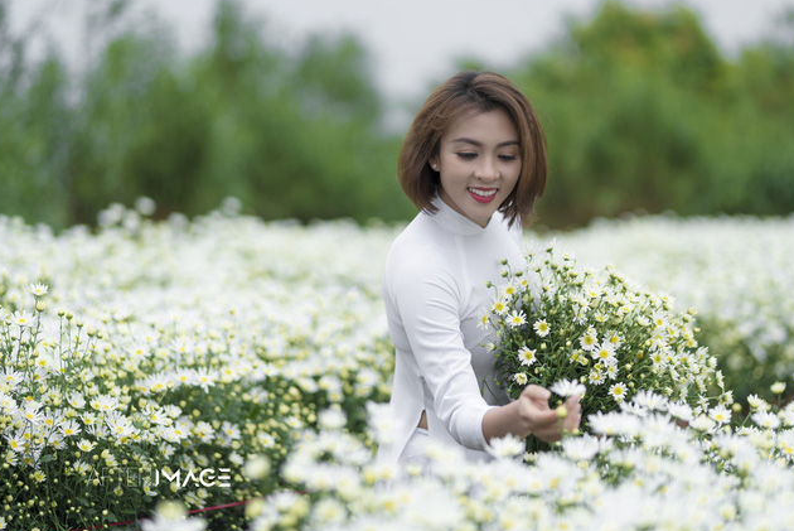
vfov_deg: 15.4
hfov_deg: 22.9
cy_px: 269
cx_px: 398
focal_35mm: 89
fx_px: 1964
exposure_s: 1/2000
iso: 125
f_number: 1.6
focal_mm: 85
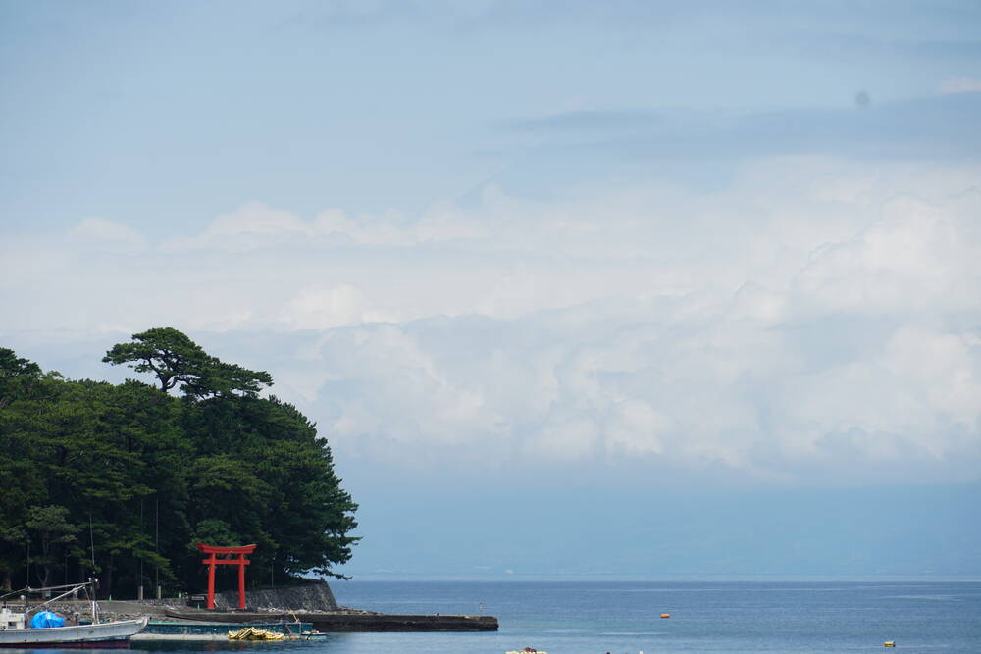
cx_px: 490
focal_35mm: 202
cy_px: 327
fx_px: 5519
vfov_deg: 6.8
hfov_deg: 10.2
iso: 100
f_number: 9
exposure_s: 1/400
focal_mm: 135
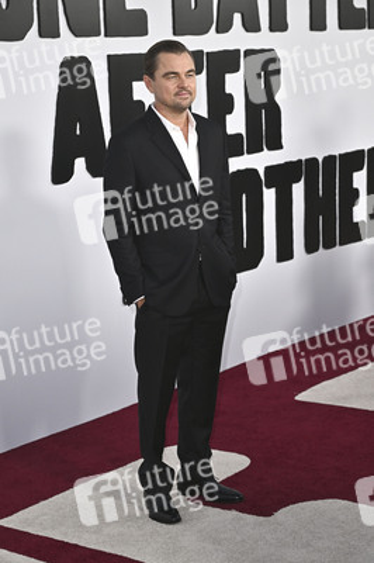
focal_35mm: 68
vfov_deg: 29.7
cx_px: 187
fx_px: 1061
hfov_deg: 20.0
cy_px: 282
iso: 800
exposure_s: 1/320
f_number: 5
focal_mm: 68
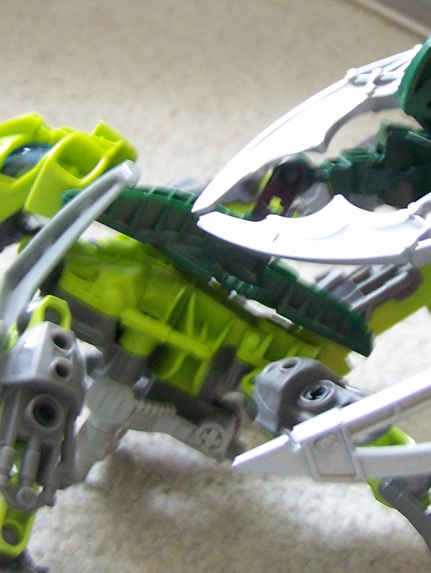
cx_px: 355
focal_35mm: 95
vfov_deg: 20.5
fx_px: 1576
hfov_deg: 15.5
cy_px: 145
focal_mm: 6.3
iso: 160
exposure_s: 1/13
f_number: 2.8
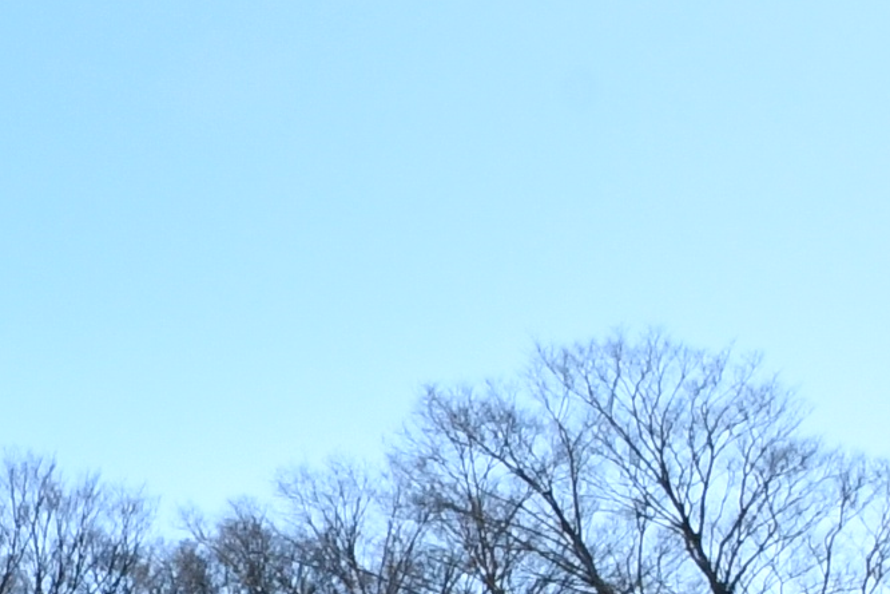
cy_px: 540
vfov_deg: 14.4
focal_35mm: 94
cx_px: -1197
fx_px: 2324
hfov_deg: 14.7
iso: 800
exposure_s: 1/640
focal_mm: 10
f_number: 13
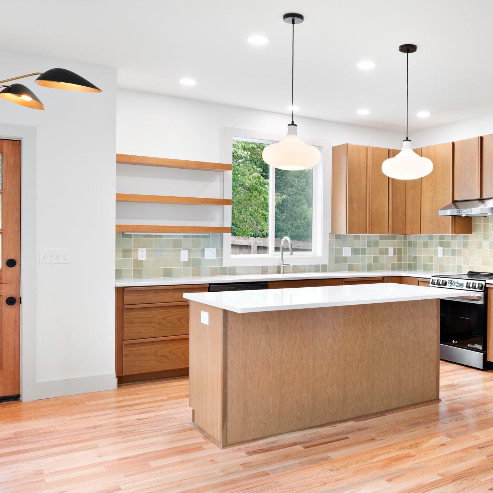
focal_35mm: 32
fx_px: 516
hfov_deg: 49.8
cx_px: 345
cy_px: 247
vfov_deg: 51.1
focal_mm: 25
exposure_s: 1/400
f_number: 8
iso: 1600
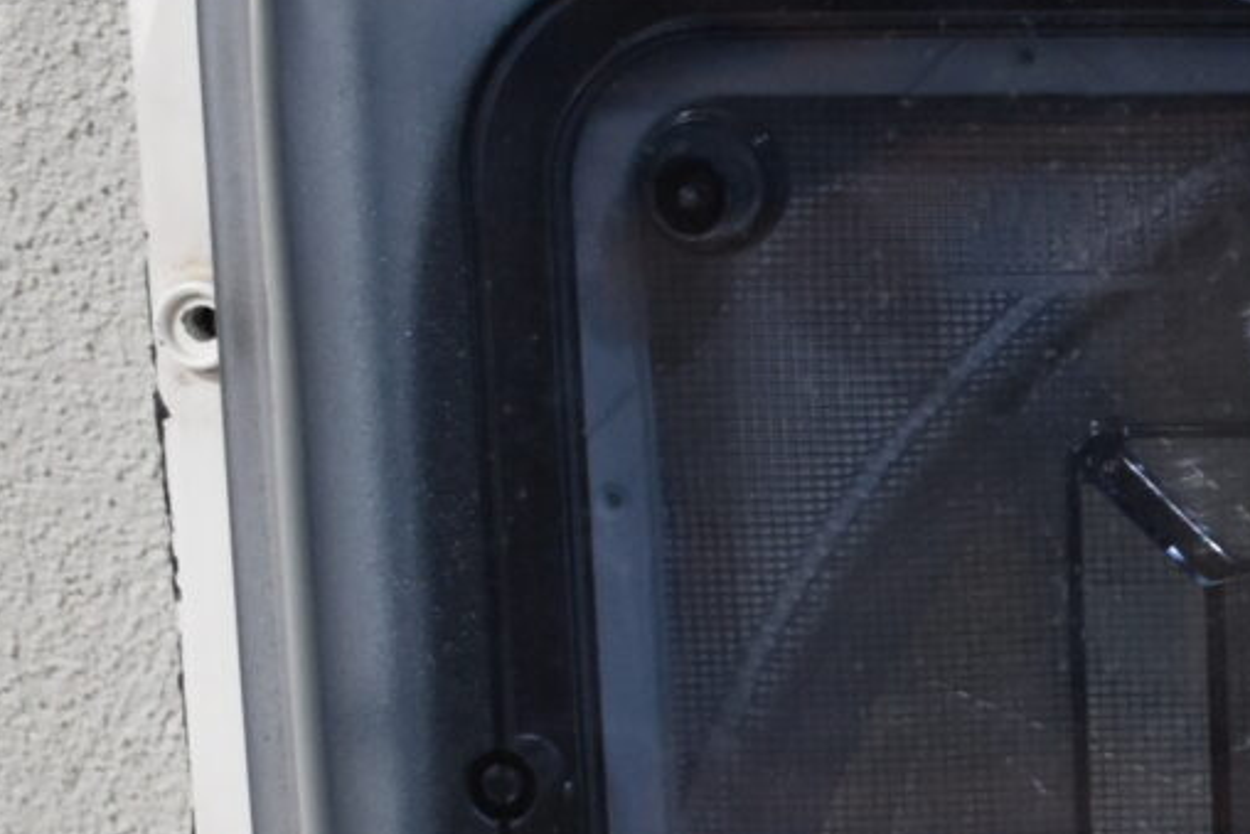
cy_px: 1042
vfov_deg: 9.9
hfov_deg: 14.0
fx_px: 4723
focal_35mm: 136
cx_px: 1951
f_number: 3.5
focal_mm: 18
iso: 800
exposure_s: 1/250
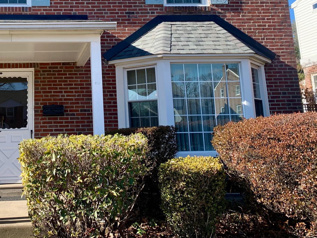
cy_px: 52
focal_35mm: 44
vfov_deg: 32.1
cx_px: 69
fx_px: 403
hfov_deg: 41.3
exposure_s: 1/692
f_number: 1.8
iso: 25
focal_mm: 4.25
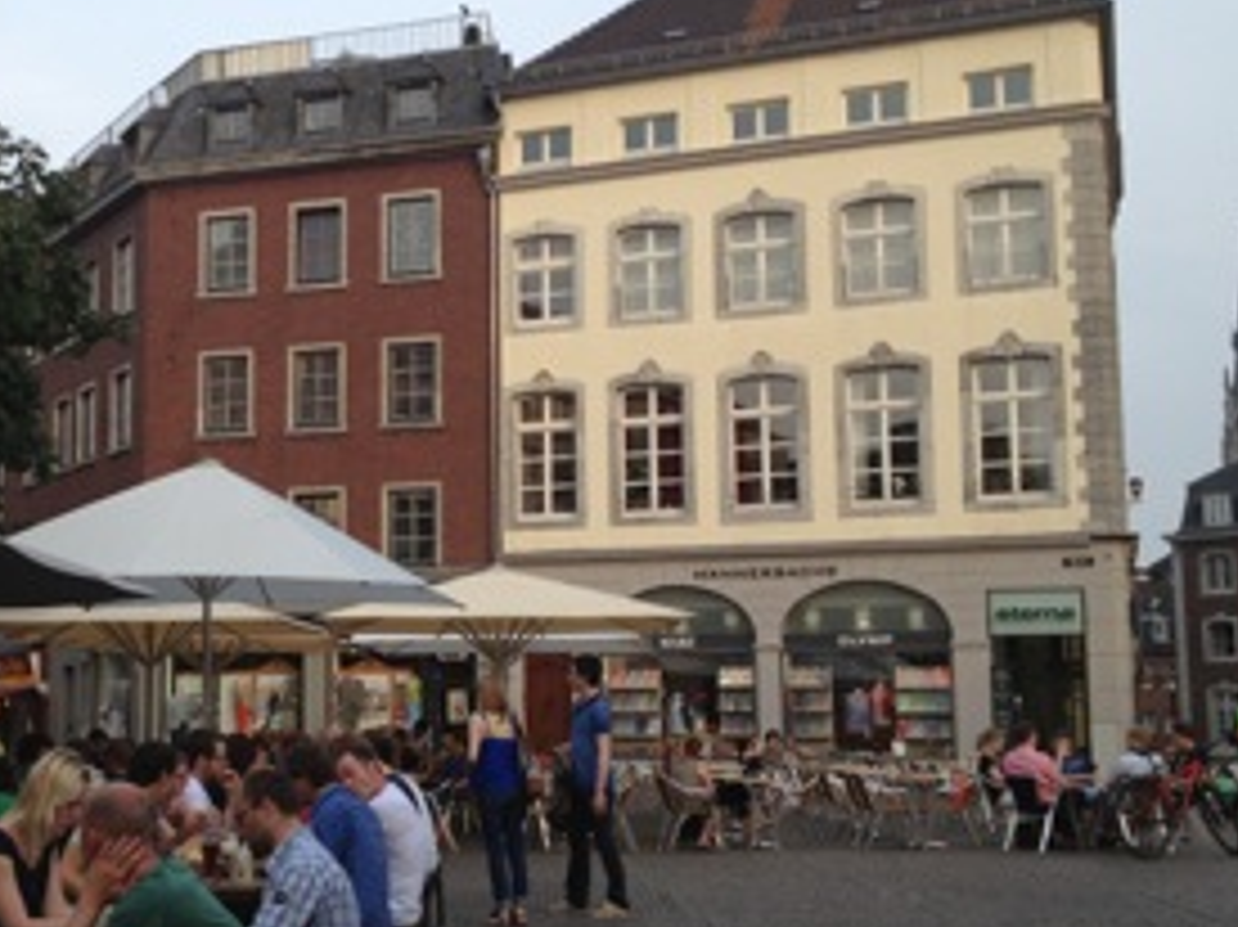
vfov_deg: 26.1
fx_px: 2002
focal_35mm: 56
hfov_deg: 33.9
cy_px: 508
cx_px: 365
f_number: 2.4
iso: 50
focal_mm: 4.28
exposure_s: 1/435
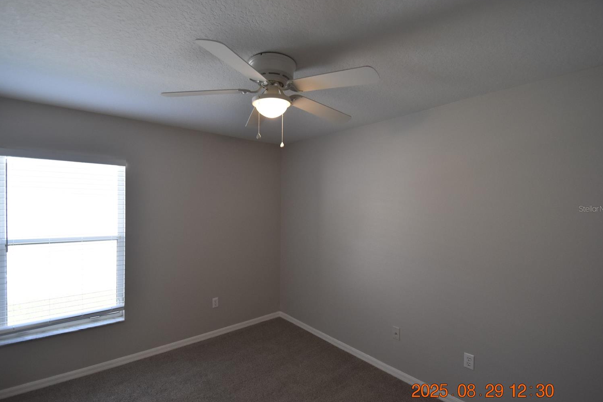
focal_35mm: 16
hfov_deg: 96.7
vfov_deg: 73.7
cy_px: 209
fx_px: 268
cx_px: 293
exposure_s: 1/180
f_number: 3.5
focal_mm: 10
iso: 800
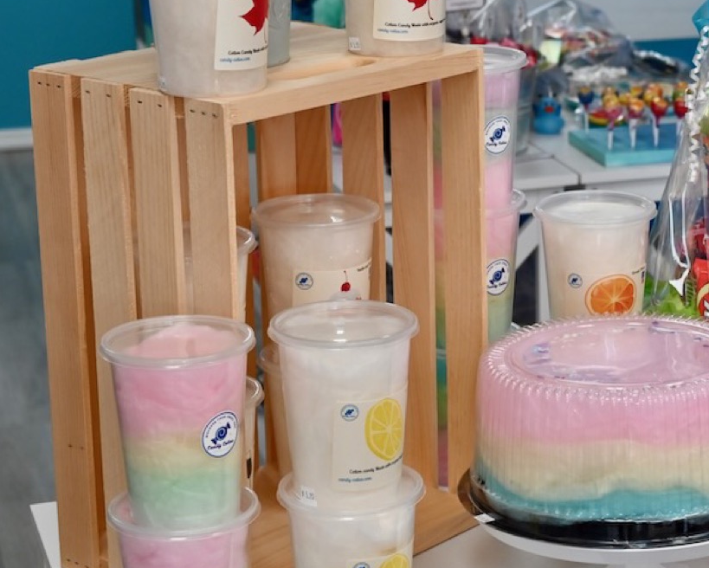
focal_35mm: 99
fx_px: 2078
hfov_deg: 19.0
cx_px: 626
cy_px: 210
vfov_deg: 15.5
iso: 1400
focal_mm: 48
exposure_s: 1/125
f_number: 5.6
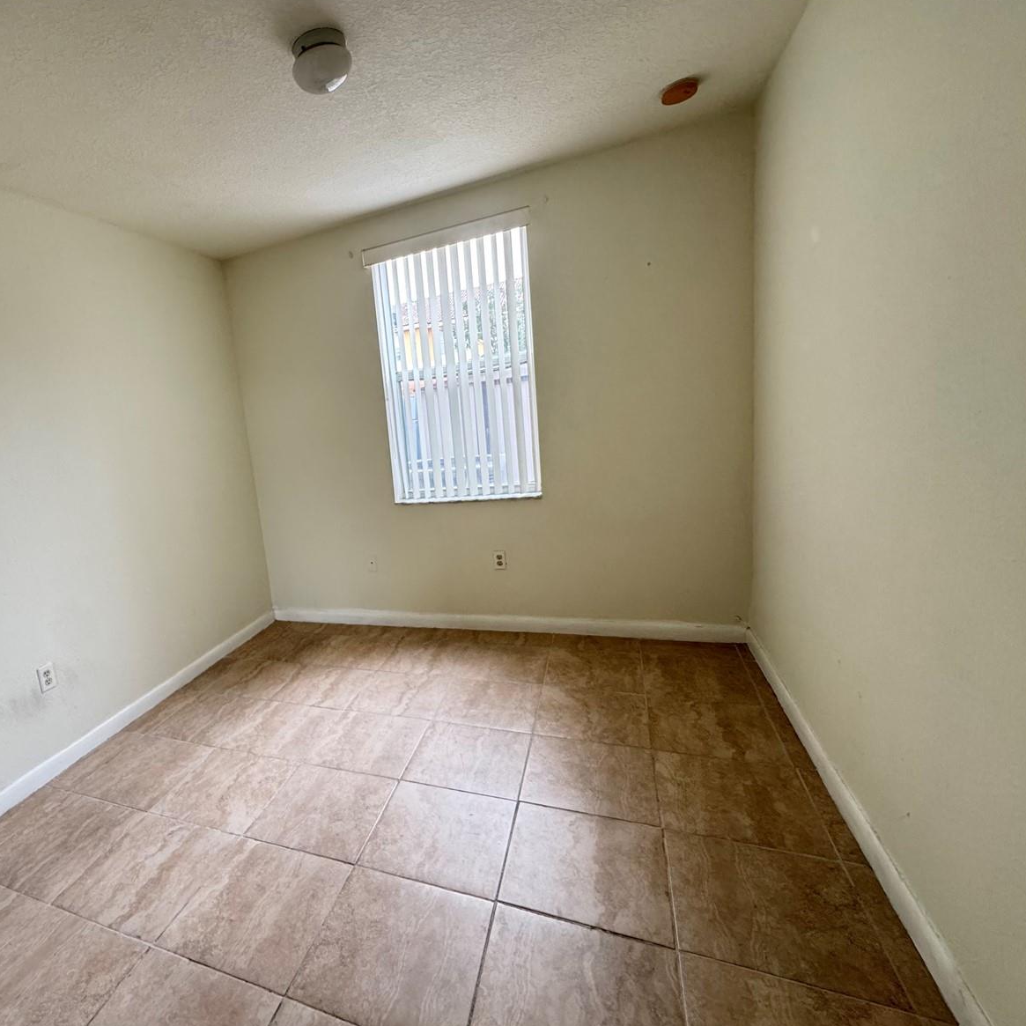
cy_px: 522
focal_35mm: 17
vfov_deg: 84.0
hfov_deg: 80.9
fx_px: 570
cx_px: 335
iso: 320
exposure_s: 1/120
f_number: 2.2
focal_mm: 2.22
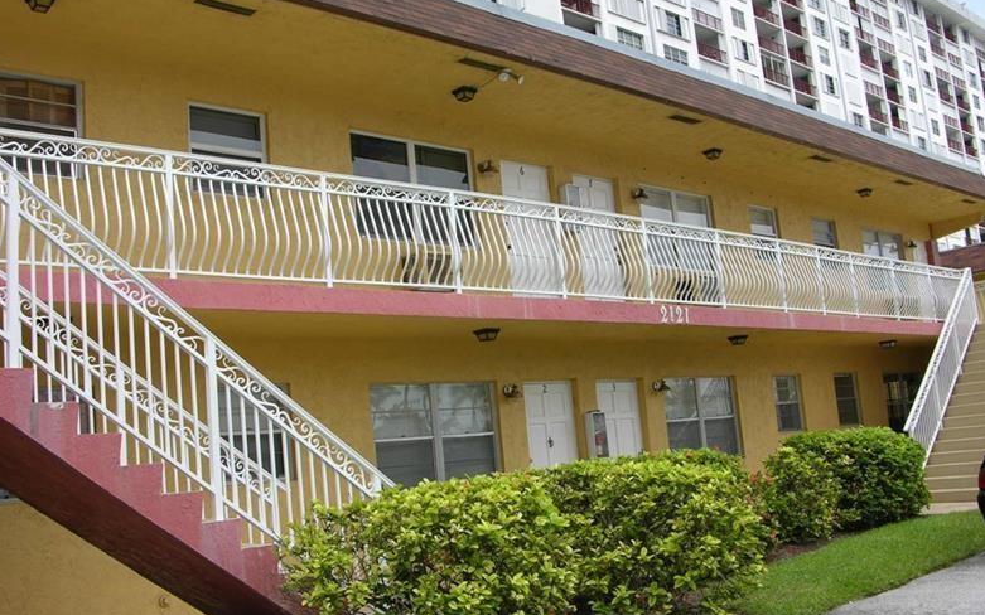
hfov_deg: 51.5
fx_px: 1020
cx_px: 484
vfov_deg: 33.6
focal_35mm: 38
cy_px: 311
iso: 50
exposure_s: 1/182
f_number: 5
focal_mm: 8.9
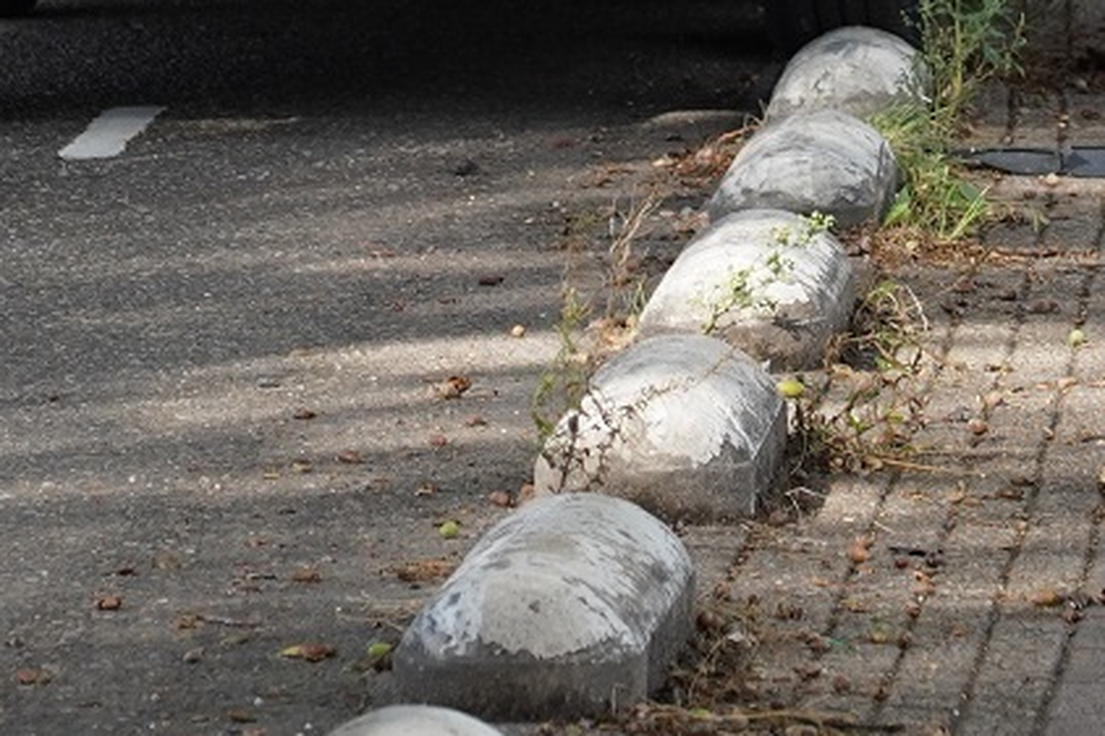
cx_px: 437
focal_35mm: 478
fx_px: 14665
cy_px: -430
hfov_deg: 4.3
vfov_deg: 2.9
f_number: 7.1
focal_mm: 105
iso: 320
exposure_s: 1/200
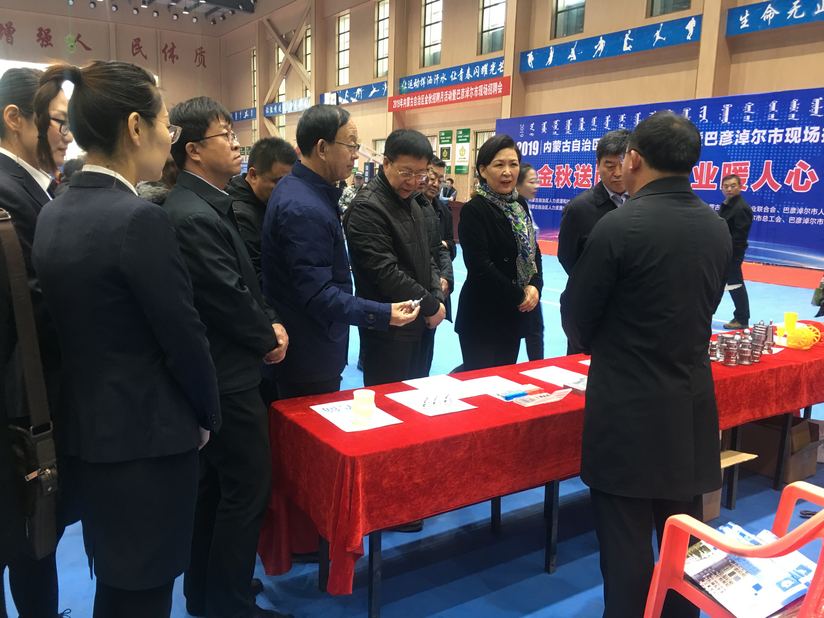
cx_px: 412
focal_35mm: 29
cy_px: 309
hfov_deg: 61.7
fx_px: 690
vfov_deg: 48.2
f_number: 2.2
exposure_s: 1/17
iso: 64
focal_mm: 4.15
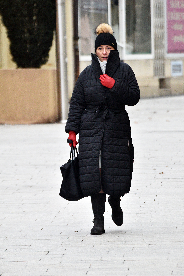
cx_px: 92
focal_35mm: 360
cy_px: 138
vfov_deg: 5.7
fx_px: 2760
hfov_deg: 3.8
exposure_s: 1/250
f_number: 6.3
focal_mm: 240
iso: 640
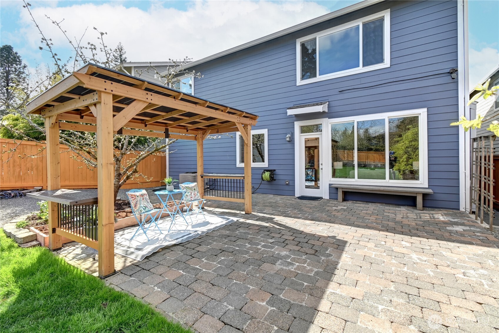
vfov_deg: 77.3
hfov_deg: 100.4
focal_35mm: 15
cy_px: 166
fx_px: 208
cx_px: 250
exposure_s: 1/30
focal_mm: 10
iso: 320
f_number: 11
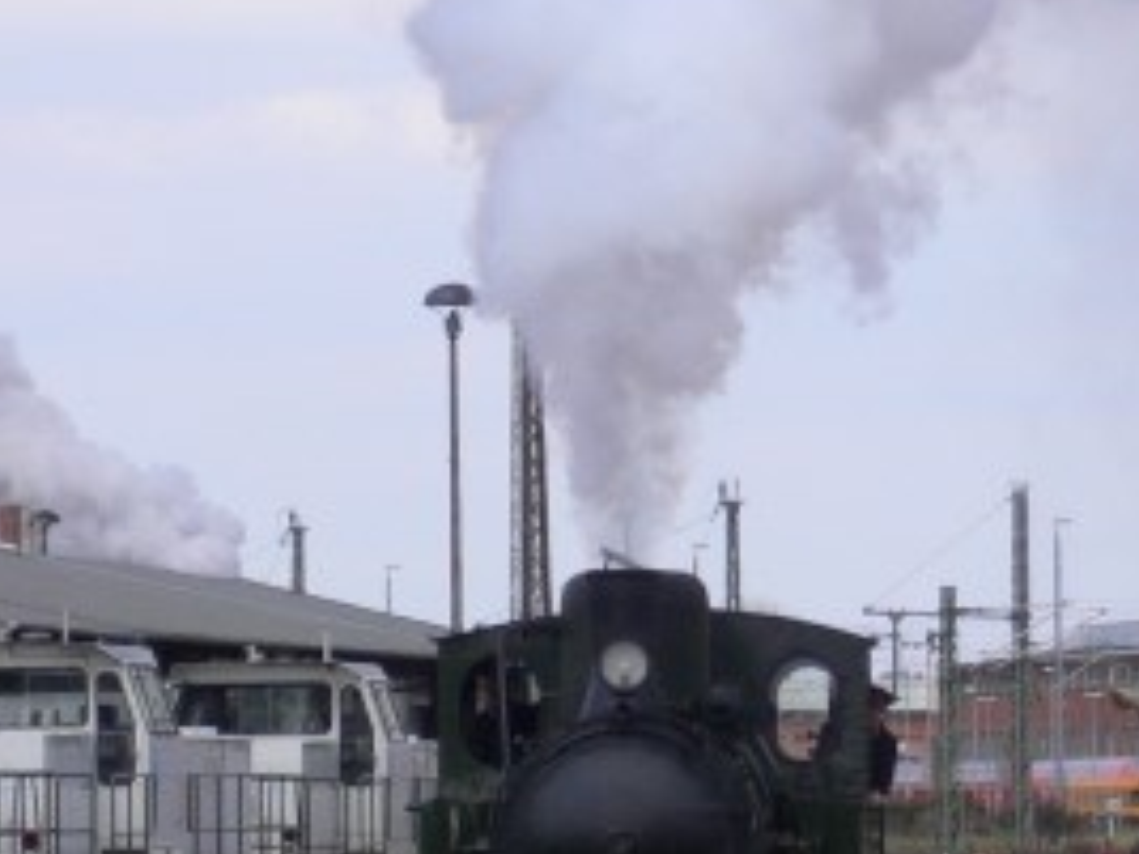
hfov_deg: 7.2
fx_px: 9016
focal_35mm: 274
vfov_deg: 5.4
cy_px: 491
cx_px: 667
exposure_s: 1/500
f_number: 5
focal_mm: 17.4
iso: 100
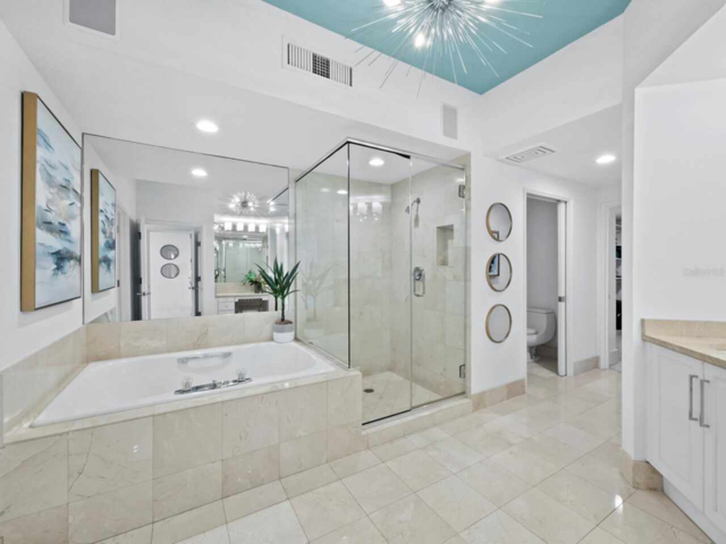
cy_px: 272
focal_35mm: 14
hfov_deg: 102.1
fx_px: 294
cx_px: 363
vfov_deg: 85.7
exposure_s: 1/4
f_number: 11
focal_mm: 7
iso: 400
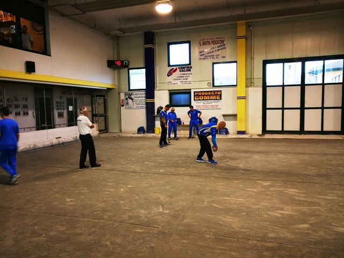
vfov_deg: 51.4
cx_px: 172
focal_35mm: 27
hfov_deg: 65.3
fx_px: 268
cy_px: 129
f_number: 1.8
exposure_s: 1/33.3
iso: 160
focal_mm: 3.95
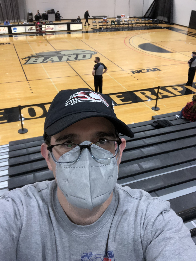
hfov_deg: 44.2
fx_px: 241
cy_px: 130
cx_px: 98
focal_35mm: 32
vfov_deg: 56.8
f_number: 2.2
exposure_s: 1/60
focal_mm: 2.87
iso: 50
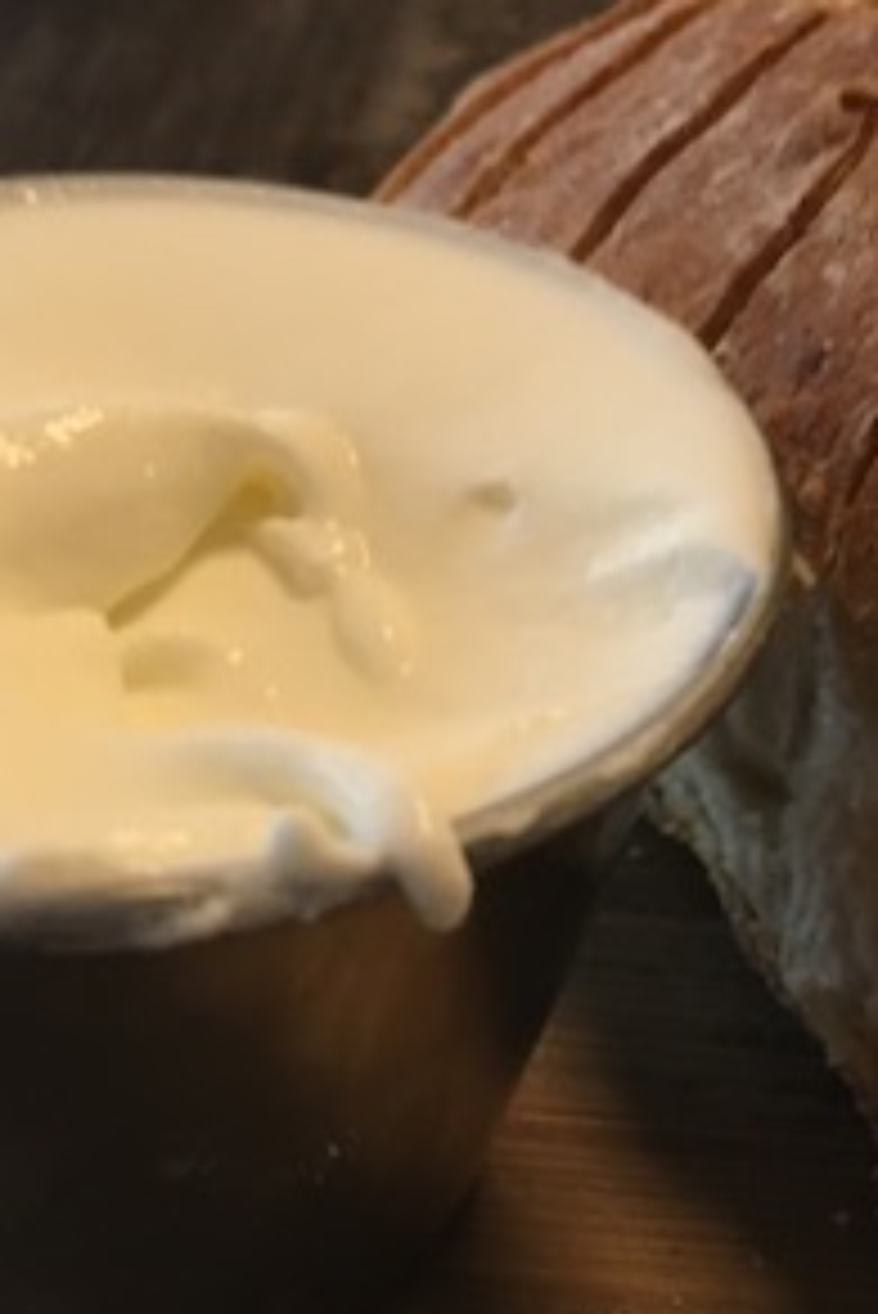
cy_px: 554
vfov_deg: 32.3
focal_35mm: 62
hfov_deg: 21.4
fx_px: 2265
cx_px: 810
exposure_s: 1/17
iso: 200
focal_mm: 4.15
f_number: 2.2
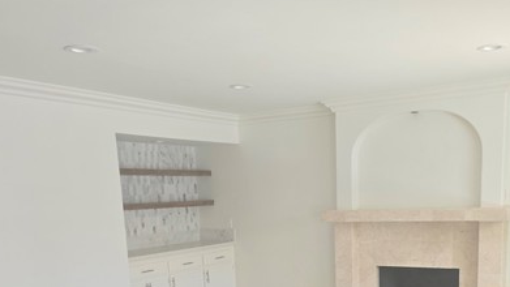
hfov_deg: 49.2
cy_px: 304
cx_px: 295
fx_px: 554
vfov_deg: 27.0
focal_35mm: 41
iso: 80
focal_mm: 6.3
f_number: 1.7
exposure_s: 1/60
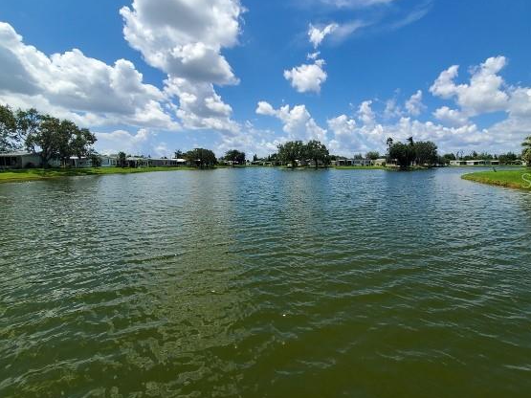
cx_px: 305
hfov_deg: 97.5
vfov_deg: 81.5
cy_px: 180
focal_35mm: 15
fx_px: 230
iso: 50
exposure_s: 1/1488
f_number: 2.2
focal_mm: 1.8
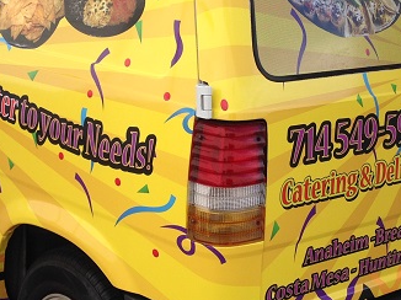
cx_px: 192
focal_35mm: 81
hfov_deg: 24.1
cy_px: 125
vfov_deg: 18.2
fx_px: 938
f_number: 2.4
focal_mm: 4.12
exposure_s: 1/1063
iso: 50
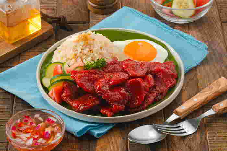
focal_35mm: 126
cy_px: 76
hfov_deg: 16.3
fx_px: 794
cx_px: 114
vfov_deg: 10.9
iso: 50
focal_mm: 126
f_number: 20
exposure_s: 1/3
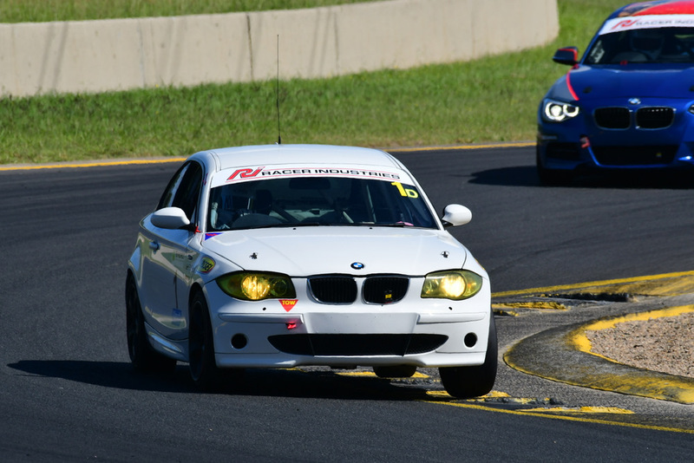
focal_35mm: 750
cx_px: 347
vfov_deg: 1.8
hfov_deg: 2.7
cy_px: 232
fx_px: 14463
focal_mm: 500
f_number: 11
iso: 320
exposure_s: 1/640
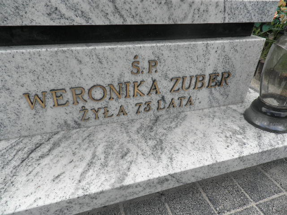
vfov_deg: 56.8
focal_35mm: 24
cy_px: 108
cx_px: 144
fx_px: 199
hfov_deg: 71.6
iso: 64
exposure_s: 1/320
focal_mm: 4.3
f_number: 3.3
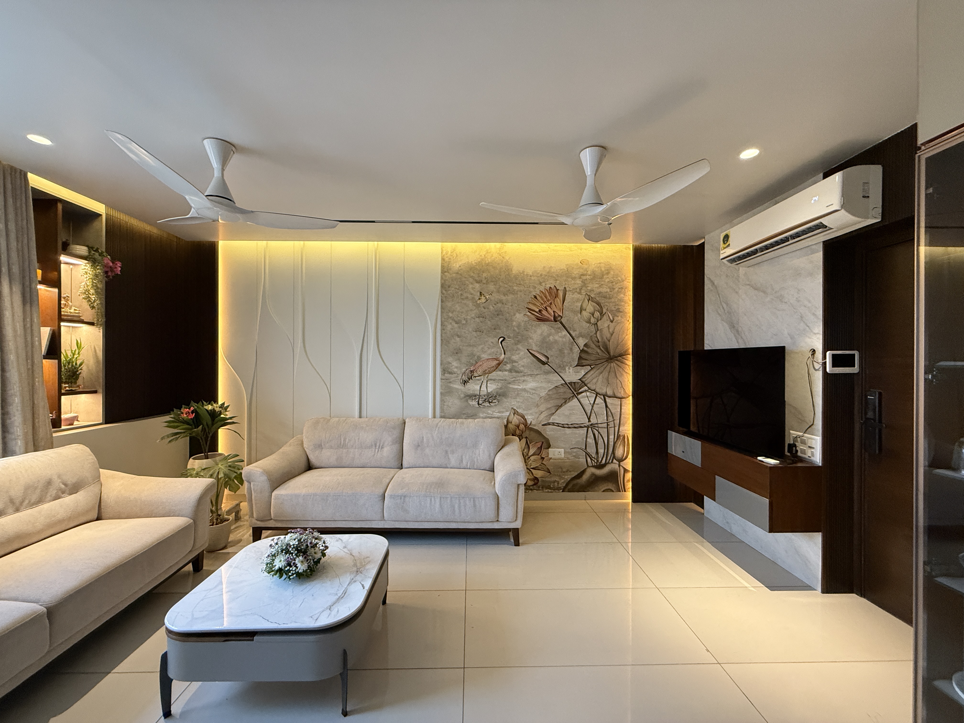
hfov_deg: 102.1
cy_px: 362
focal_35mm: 14
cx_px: 482
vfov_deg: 85.7
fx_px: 390
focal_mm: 2.22
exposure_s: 1/50
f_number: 2.2
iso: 400
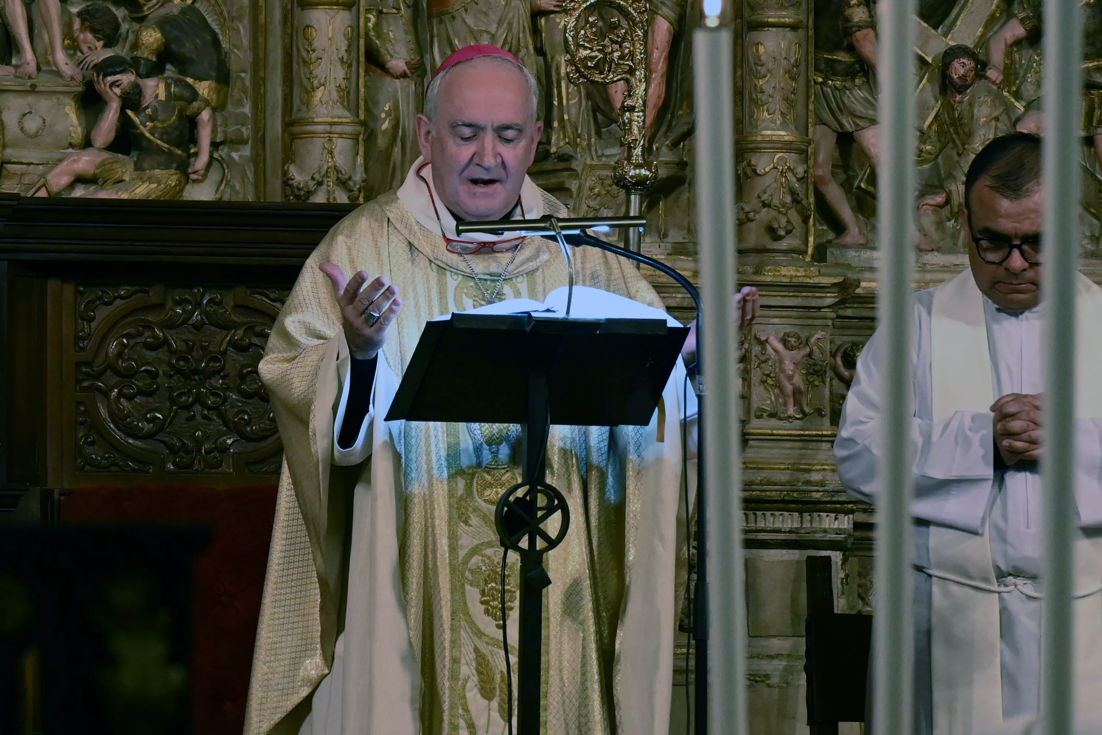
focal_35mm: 353
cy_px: 193
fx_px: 10803
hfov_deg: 5.8
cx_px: 524
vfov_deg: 3.9
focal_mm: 125
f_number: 5.3
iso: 3200
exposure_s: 1/80
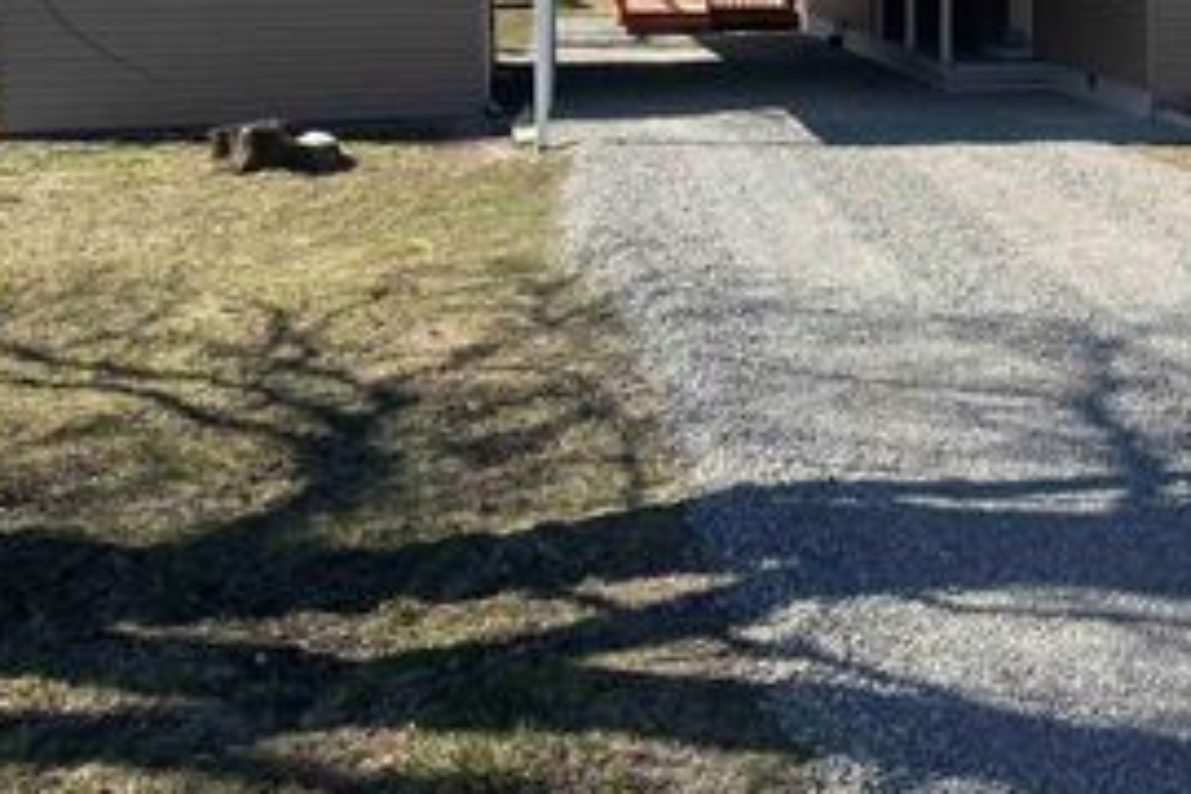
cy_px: 37
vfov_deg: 25.9
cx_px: 1041
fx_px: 1654
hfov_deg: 37.4
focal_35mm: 50
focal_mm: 5.1
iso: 50
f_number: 1.6
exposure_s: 1/2410
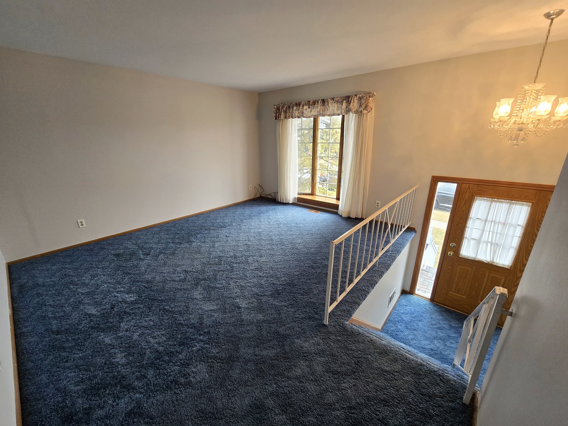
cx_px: 284
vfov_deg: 89.9
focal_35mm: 13
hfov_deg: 106.2
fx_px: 213
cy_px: 213
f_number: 2.2
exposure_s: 1/60.2
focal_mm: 2.2
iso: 200
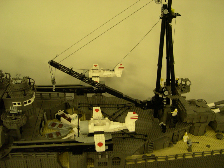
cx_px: 112
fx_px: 246
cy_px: 84
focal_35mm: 38
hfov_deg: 49.0
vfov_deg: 37.7
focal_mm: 8
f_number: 2.8
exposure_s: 1/17.4
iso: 400
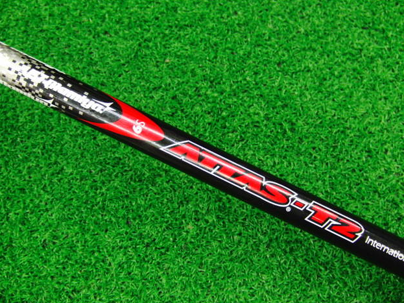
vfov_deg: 37.7
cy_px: 152
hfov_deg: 49.0
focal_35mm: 38
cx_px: 206
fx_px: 443
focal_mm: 6.42
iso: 400
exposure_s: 1/25
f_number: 3.6
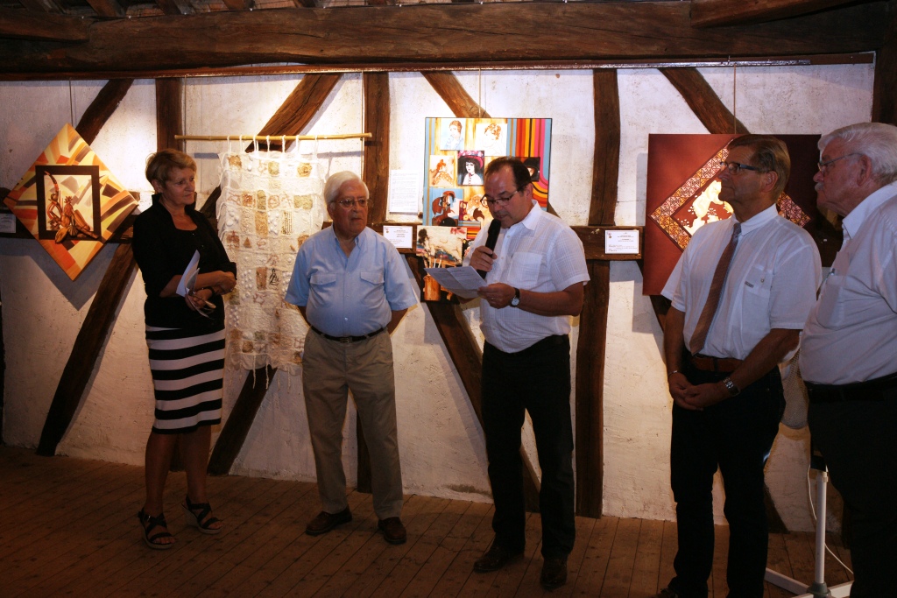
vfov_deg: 37.9
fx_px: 872
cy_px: 299
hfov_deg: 54.4
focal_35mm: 35
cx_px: 448
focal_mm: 35
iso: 800
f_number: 5.6
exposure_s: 1/60
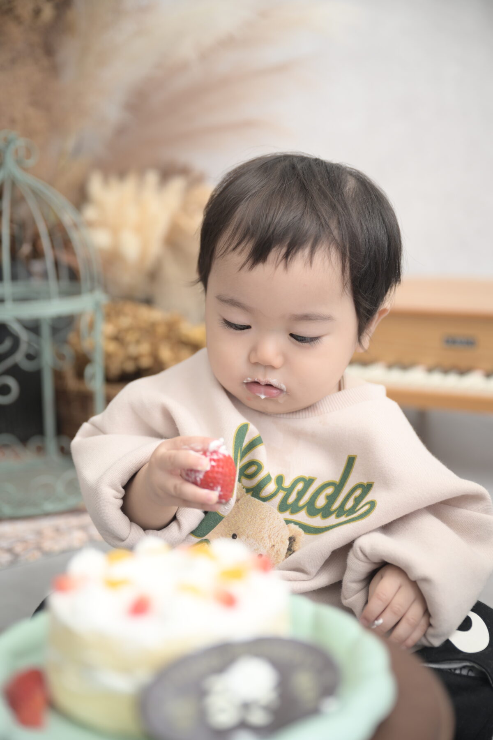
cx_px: 246
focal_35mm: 49
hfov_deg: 27.5
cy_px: 370
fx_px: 1006
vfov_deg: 40.3
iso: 125
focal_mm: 49
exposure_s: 1/160
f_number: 2.8
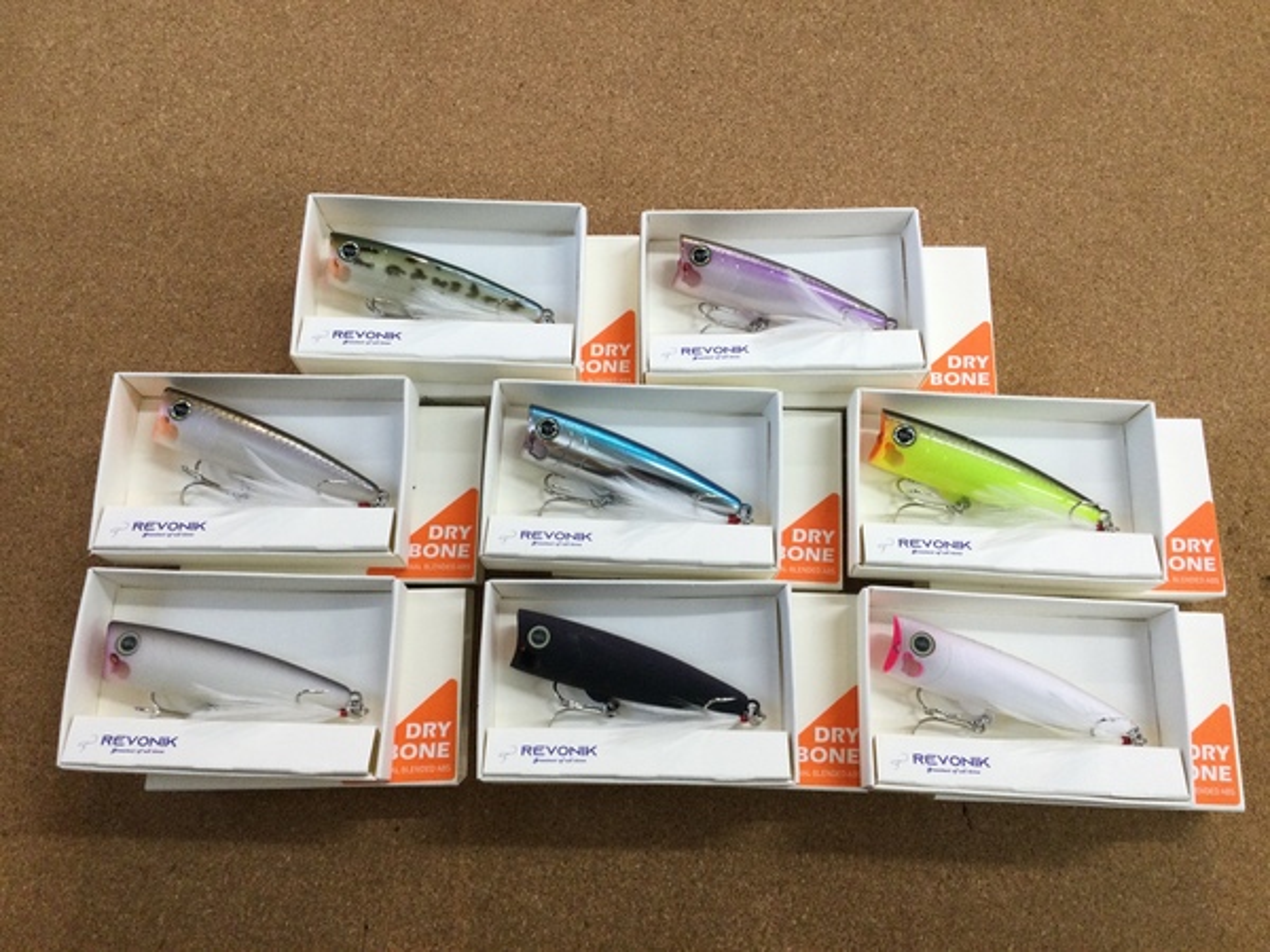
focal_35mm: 31
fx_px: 1137
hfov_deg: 58.4
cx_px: 635
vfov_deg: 45.4
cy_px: 476
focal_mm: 3.3
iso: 32
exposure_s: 1/30
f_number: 2.4
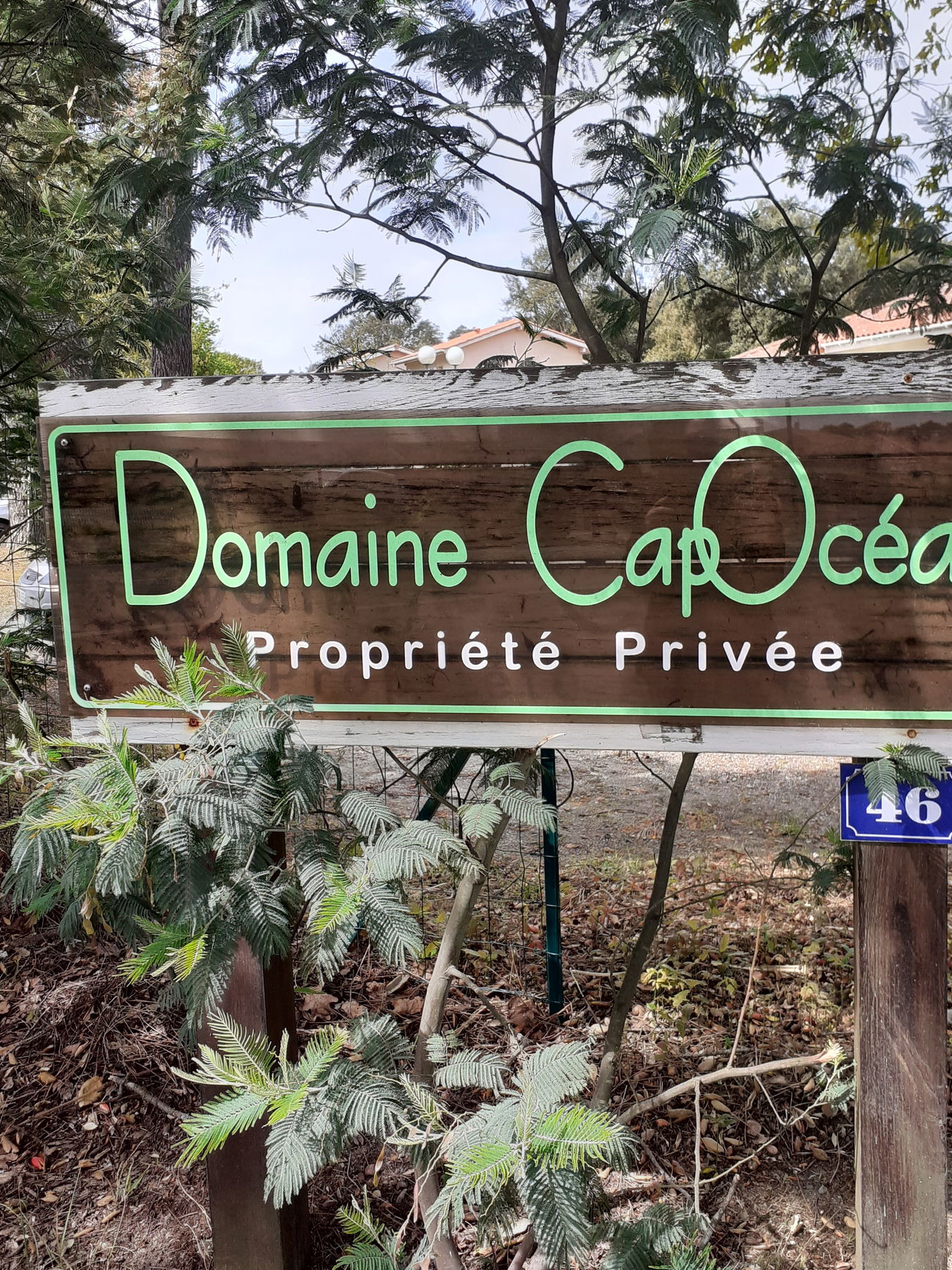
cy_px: 616
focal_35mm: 32
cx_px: 559
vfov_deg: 56.8
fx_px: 1173
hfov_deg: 44.0
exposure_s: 1/667
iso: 40
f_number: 1.9
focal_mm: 3.6
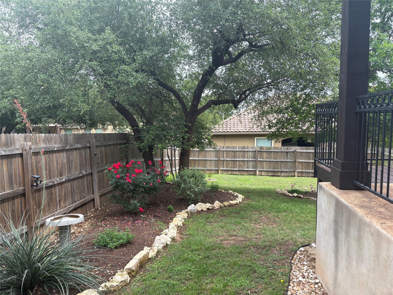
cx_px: 196
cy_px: 148
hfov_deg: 67.3
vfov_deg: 53.1
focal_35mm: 26
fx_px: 295
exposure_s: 1/716
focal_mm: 5.96
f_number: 1.6
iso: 50
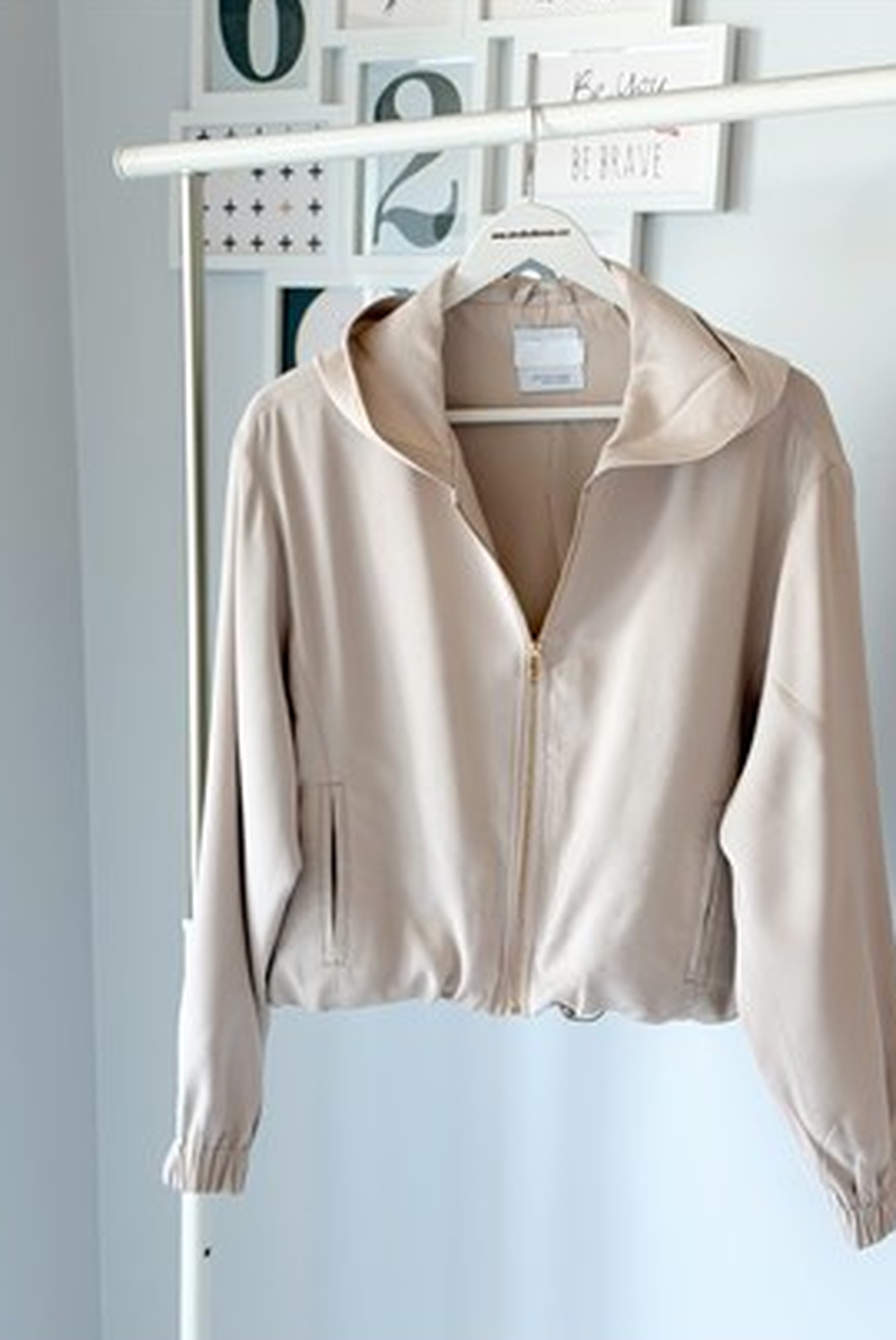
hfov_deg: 26.5
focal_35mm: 51
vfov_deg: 38.9
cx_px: 471
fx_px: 1901
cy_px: 675
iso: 100
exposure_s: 1/108
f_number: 1.78
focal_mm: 6.76
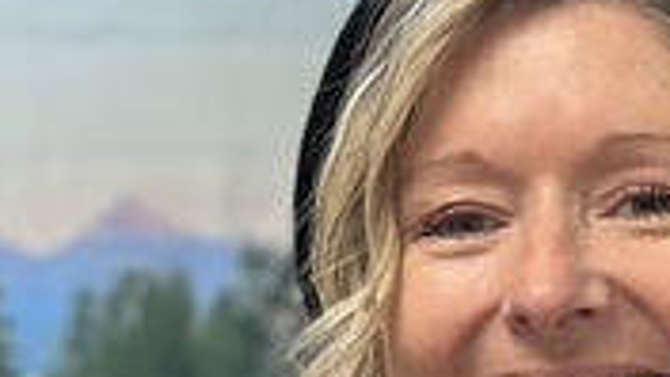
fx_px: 5419
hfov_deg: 6.9
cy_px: 583
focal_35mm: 305
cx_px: -461
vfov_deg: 4.0
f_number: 1.78
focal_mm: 6.86
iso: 125
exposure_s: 1/60
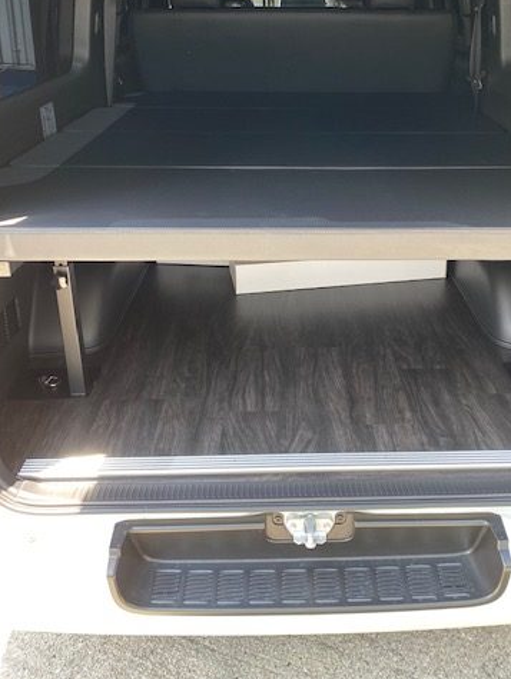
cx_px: 309
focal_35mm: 35
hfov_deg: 40.5
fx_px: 688
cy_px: 233
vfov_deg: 51.7
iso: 80
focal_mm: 4.25
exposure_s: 1/121
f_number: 1.8
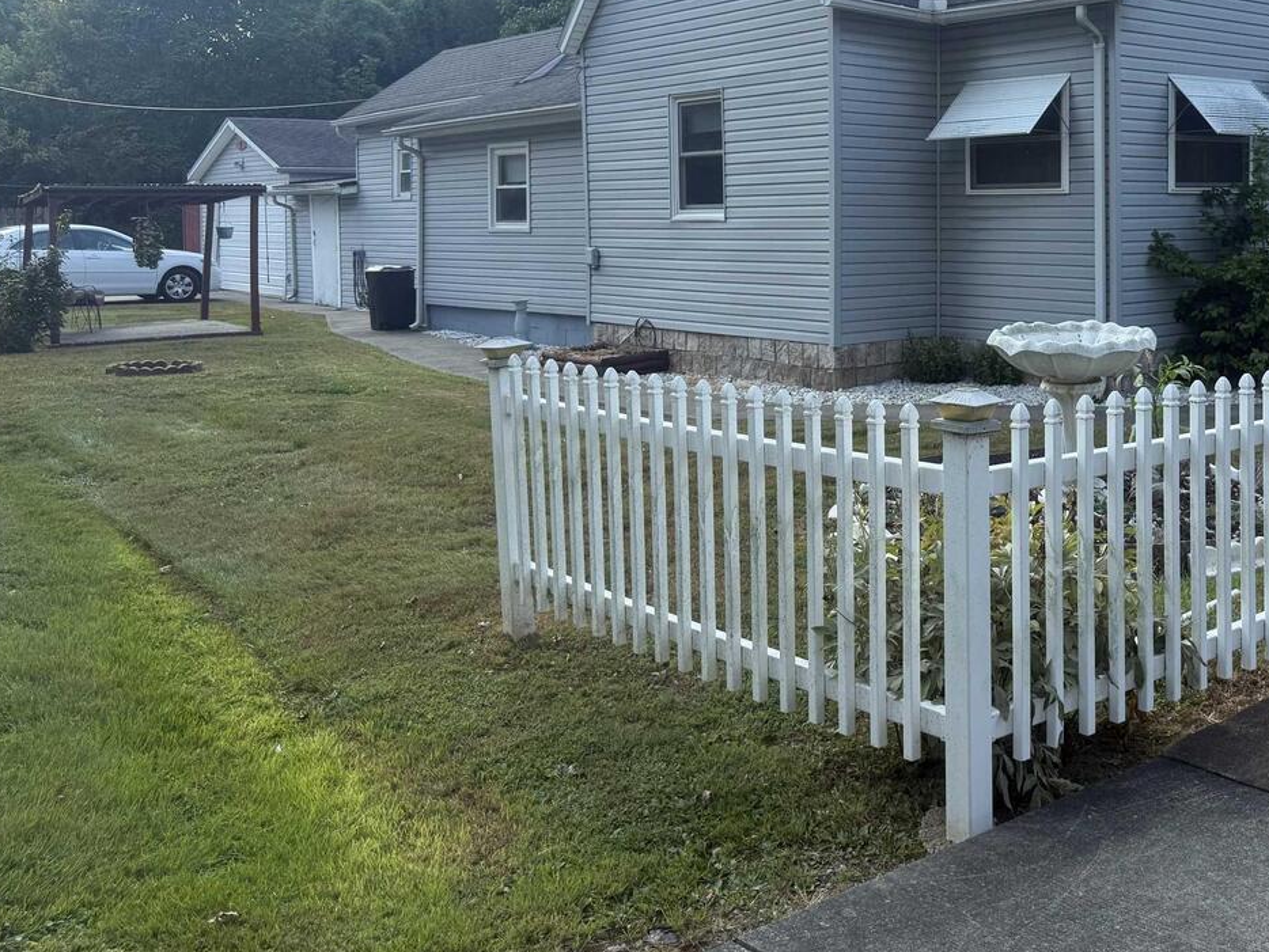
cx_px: 963
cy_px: 240
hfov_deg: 48.1
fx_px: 1357
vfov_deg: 37.7
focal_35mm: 37
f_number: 1.78
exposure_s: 1/1812
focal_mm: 6.76
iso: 100
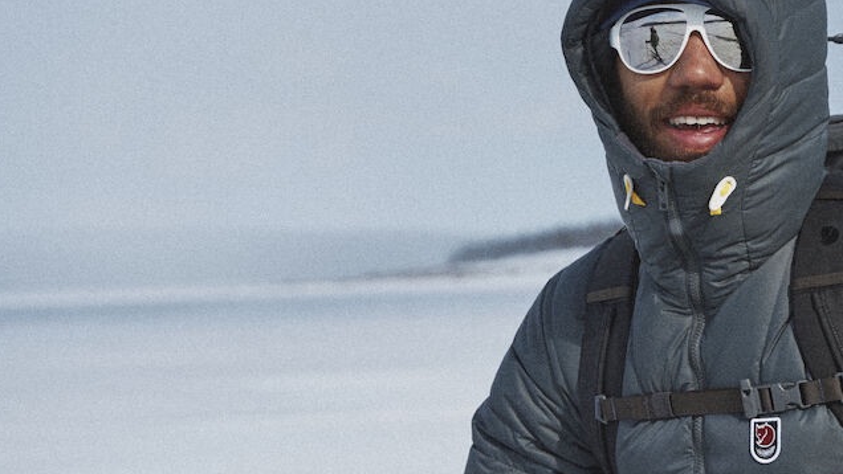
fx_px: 2711
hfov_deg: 17.2
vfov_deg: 10.0
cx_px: 893
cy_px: 342
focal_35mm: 121
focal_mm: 49.1
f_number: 3.5
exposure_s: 1/2000
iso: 100
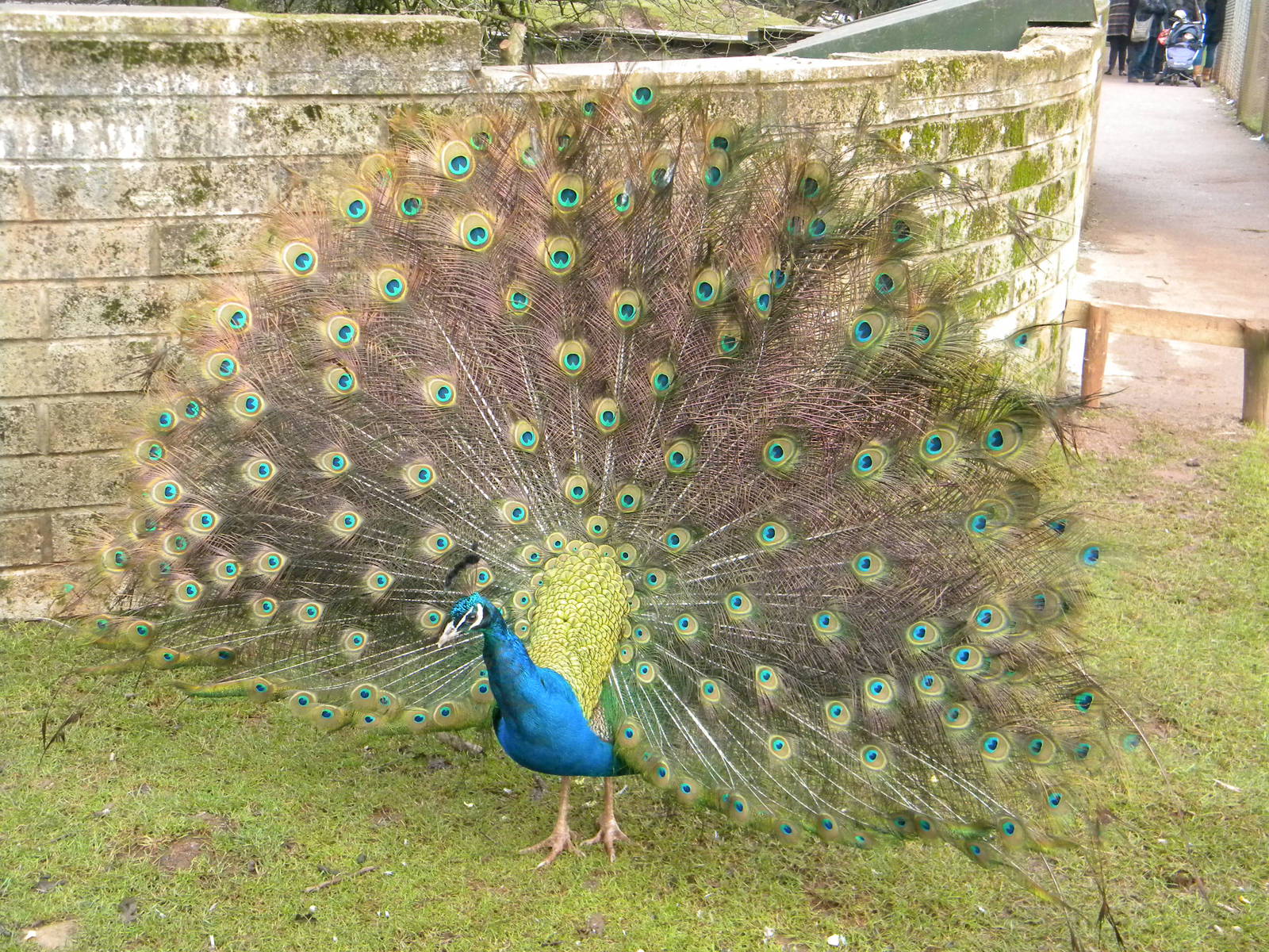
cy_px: 476
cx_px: 634
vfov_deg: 30.9
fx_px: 1723
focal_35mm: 47
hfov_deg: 40.4
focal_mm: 8.6
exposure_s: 1/160
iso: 400
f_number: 3.9
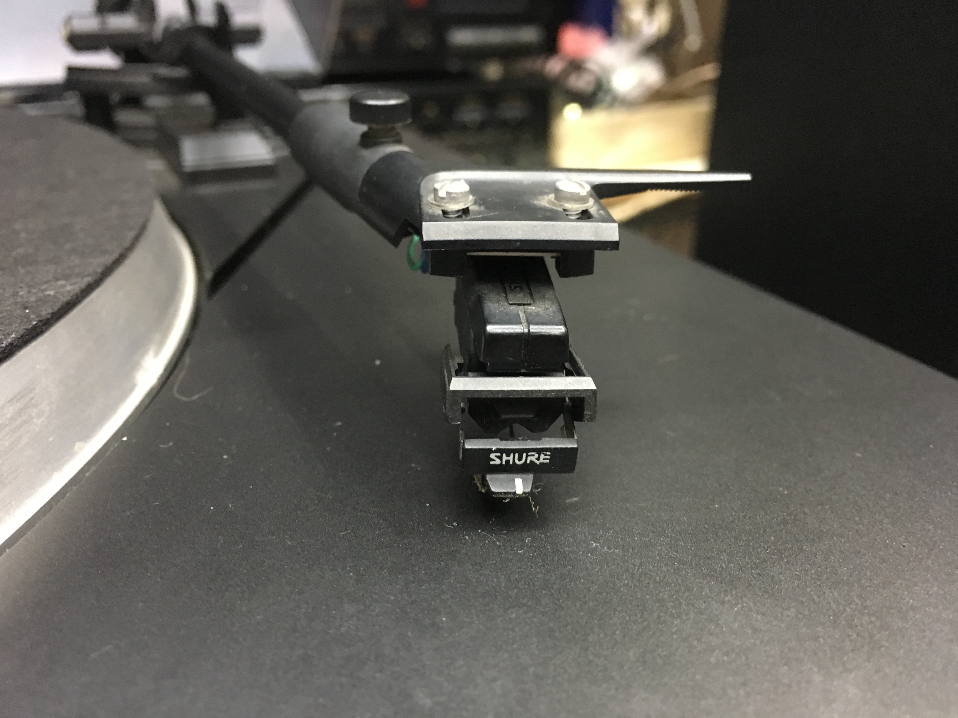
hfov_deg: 61.7
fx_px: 803
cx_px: 479
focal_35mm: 29
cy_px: 359
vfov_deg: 48.2
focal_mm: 4.15
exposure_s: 1/17
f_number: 2.2
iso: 400
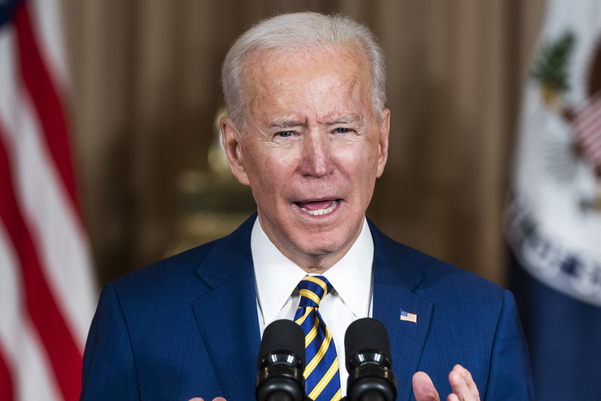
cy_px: 206
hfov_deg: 7.0
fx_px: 4908
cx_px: 356
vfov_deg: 4.7
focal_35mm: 294
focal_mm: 173
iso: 800
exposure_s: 1/200
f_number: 3.2
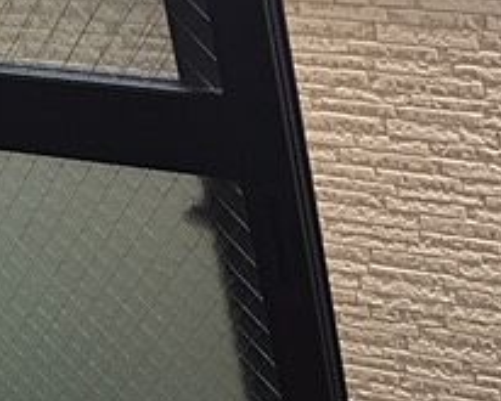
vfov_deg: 16.9
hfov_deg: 19.7
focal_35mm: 88
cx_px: 683
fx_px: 1305
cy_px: 452
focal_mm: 4.15
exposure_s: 1/120
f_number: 2.2
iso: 25
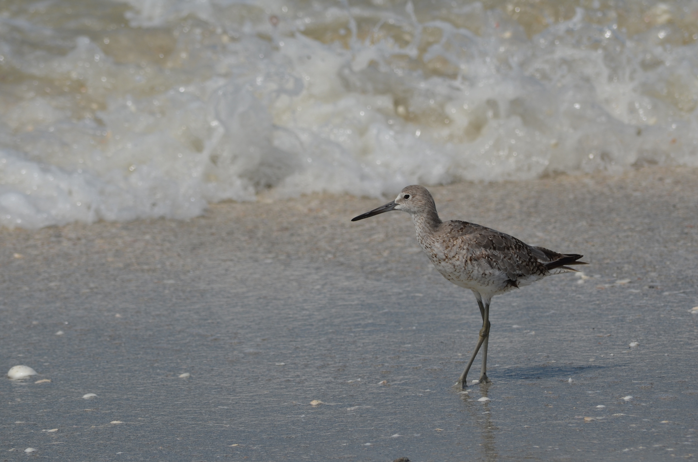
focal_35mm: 300
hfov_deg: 6.9
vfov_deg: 4.6
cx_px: 349
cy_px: 231
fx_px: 5805
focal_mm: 200
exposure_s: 1/1000
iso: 180
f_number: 8
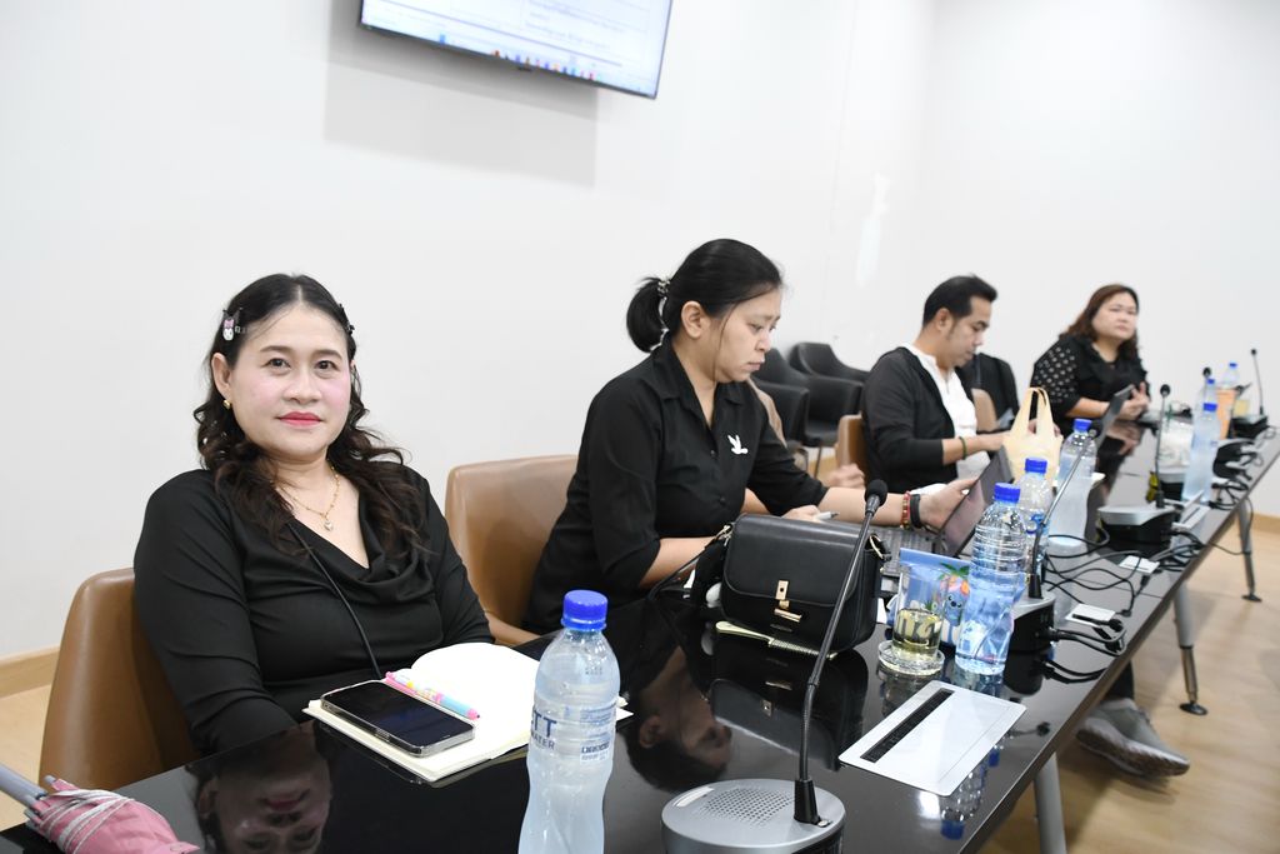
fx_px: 1102
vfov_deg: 42.3
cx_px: 640
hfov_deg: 60.3
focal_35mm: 31
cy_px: 427
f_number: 4.5
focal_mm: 21
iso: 1600
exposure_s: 1/80
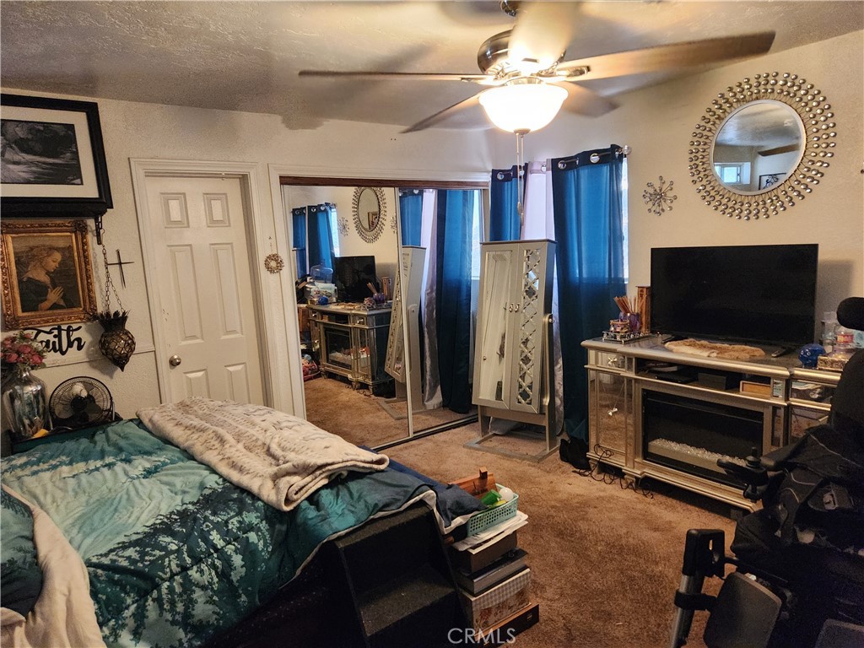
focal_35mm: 23
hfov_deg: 73.9
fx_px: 574
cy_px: 324
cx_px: 432
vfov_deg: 58.9
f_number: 1.8
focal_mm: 5.4
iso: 1000
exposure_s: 1/120
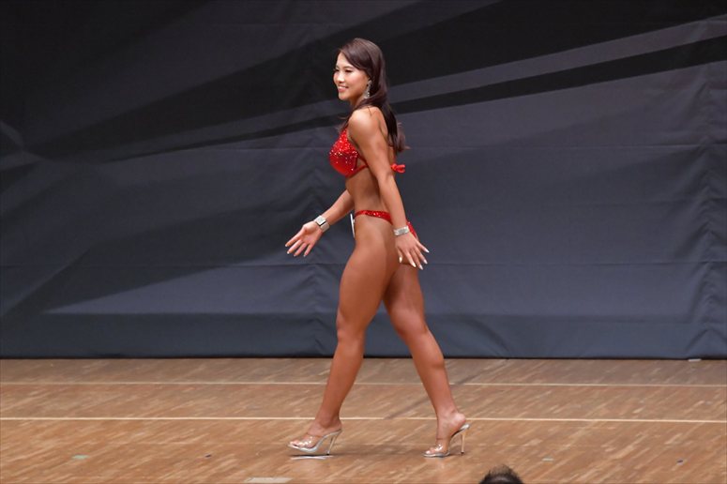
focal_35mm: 285
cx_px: 364
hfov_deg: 7.2
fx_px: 5753
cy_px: 242
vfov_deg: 4.8
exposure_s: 1/400
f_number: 5.6
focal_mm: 190
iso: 6400
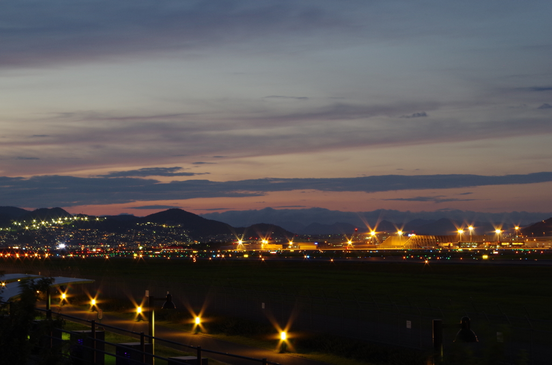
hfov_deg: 24.8
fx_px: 1255
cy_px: 182
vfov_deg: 16.6
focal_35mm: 82
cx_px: 276
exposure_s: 10
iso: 400
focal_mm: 55
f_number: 20
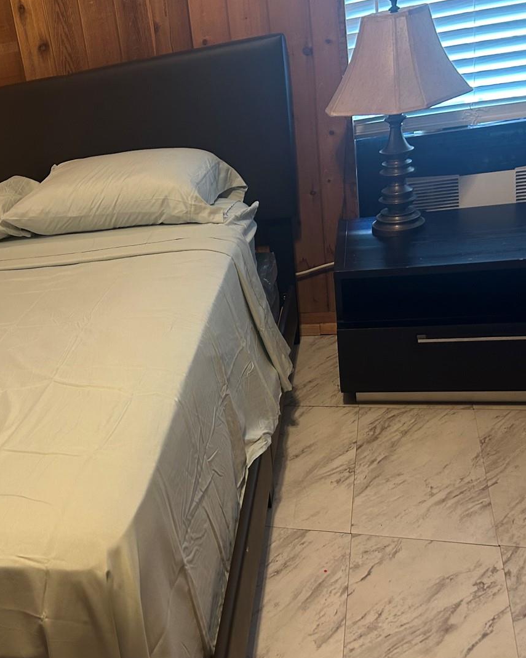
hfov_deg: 36.5
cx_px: 44
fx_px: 740
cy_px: 327
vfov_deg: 47.9
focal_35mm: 38
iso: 160
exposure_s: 1/60
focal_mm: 5.7
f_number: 1.5
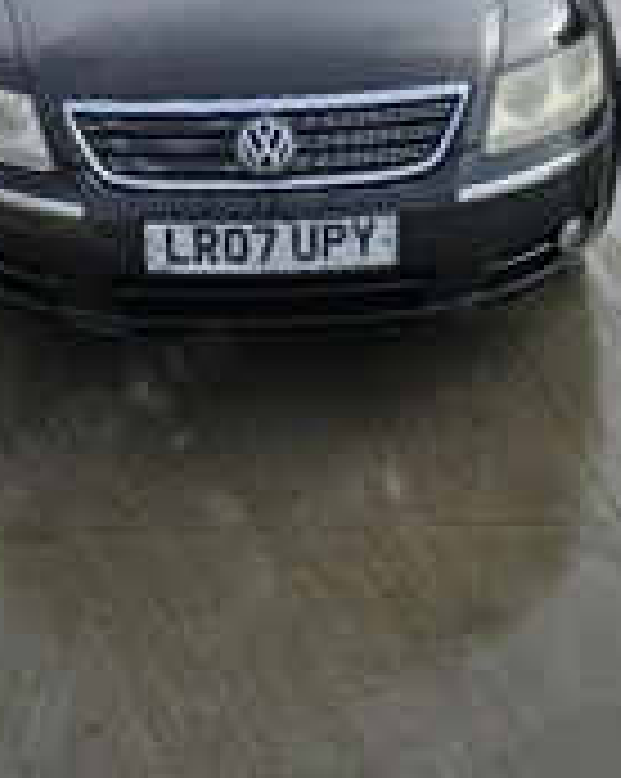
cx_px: 176
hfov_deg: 28.8
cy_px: 130
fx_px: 1197
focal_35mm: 52
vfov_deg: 34.7
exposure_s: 1/714
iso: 12
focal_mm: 6.3
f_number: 1.7
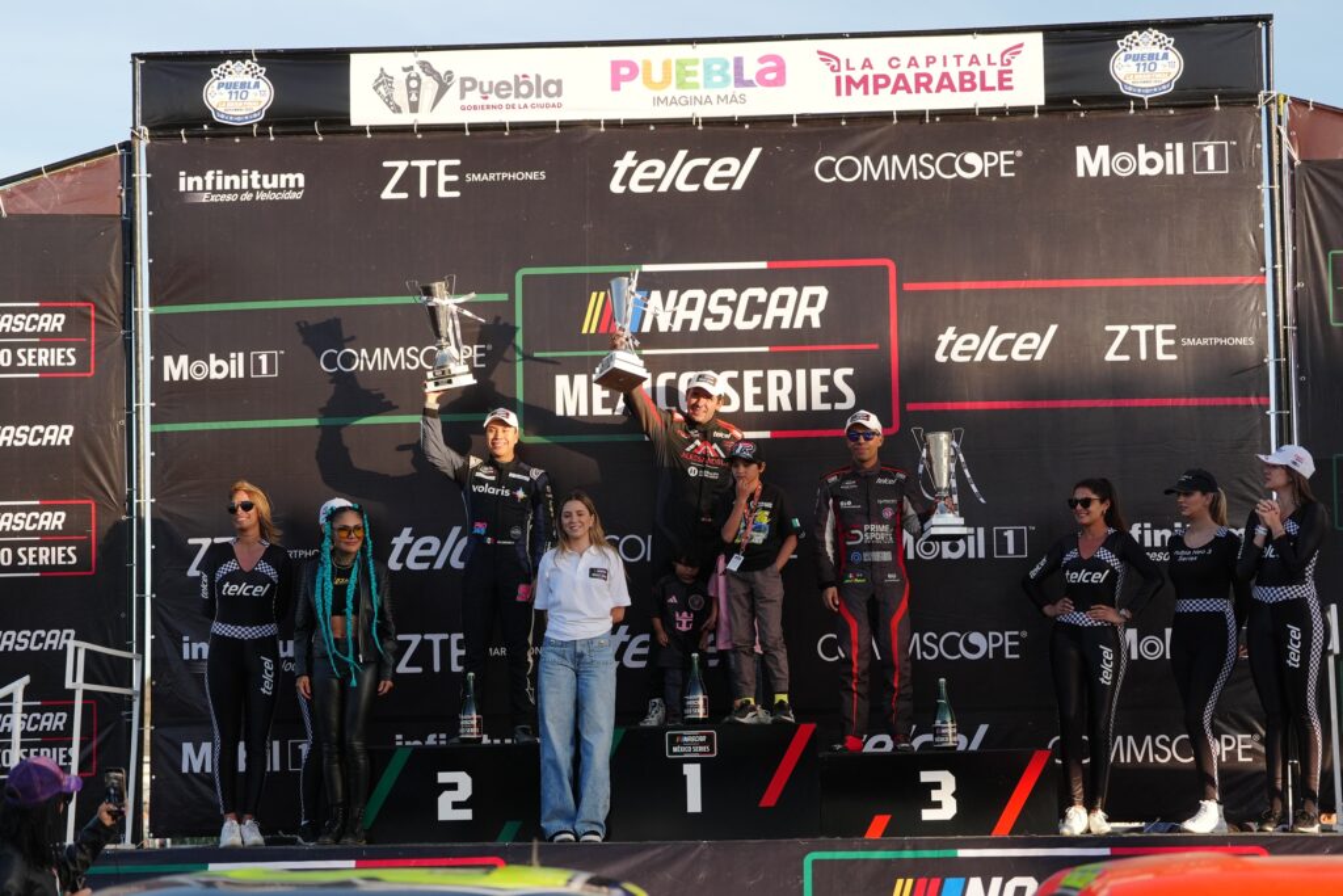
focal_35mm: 79
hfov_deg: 25.7
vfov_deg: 17.3
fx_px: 2947
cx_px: 672
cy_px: 448
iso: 640
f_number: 2.8
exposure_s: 1/3200
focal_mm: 79
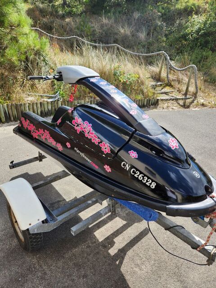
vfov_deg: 73.9
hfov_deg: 58.9
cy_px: 144
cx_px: 108
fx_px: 191
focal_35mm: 23
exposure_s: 1/673
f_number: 1.8
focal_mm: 5.4
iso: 20
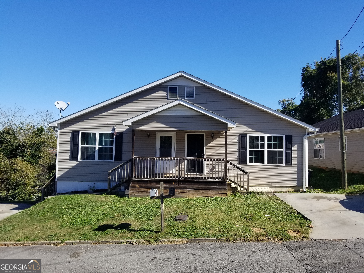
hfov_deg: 67.3
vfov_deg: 53.1
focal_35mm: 26
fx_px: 273
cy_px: 136
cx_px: 182
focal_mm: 4.25
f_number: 1.7
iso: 50
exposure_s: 1/1736
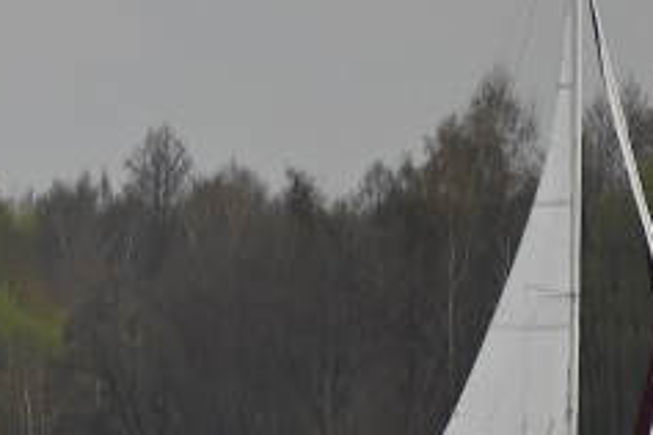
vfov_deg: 0.7
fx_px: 34497
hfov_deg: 1.1
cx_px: -967
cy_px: 73
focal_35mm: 1902
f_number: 5.6
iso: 250
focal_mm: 300
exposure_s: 1/1000
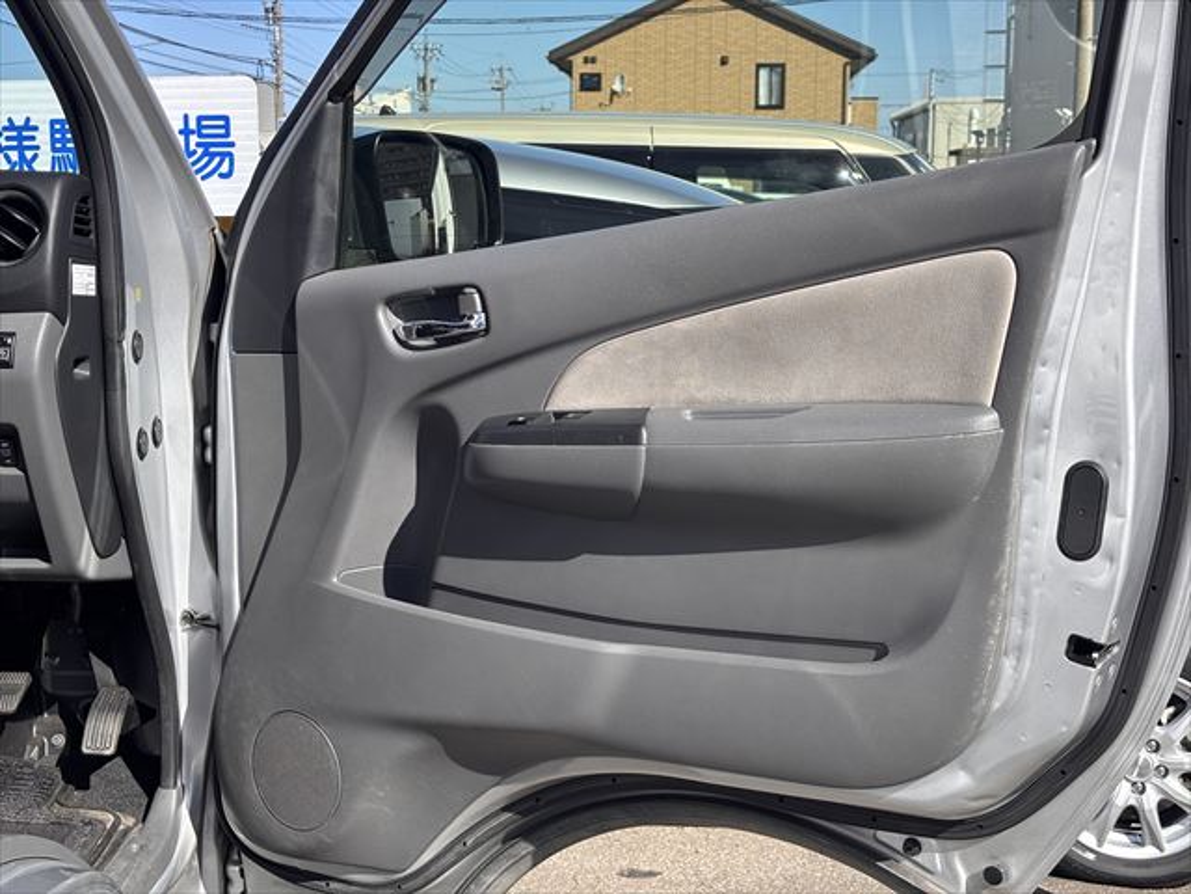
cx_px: 596
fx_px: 1789
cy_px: 447
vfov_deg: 28.0
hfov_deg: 36.8
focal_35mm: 52
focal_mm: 5.96
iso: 32
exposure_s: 1/1437
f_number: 1.6
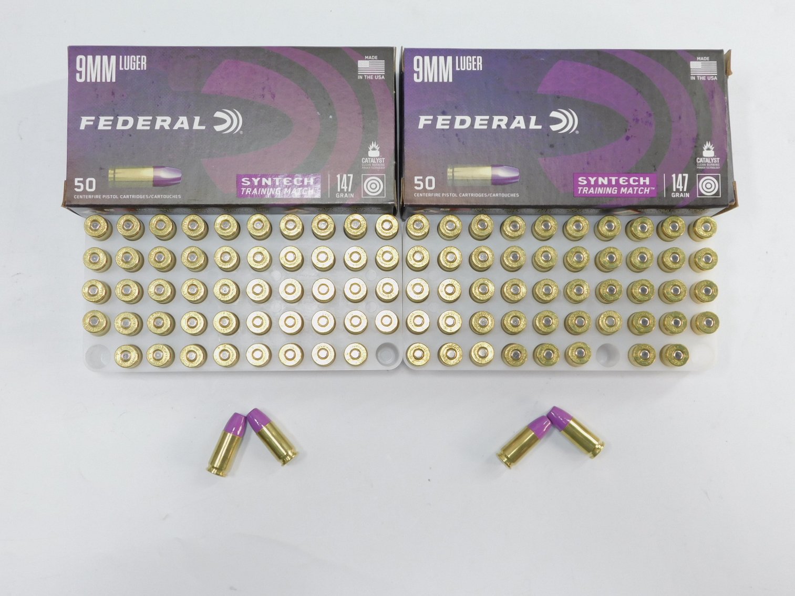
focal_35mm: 40
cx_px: 398
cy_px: 298
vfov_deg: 36.0
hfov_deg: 46.8
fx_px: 919
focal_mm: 7.1
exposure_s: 1/160
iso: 125
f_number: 3.6
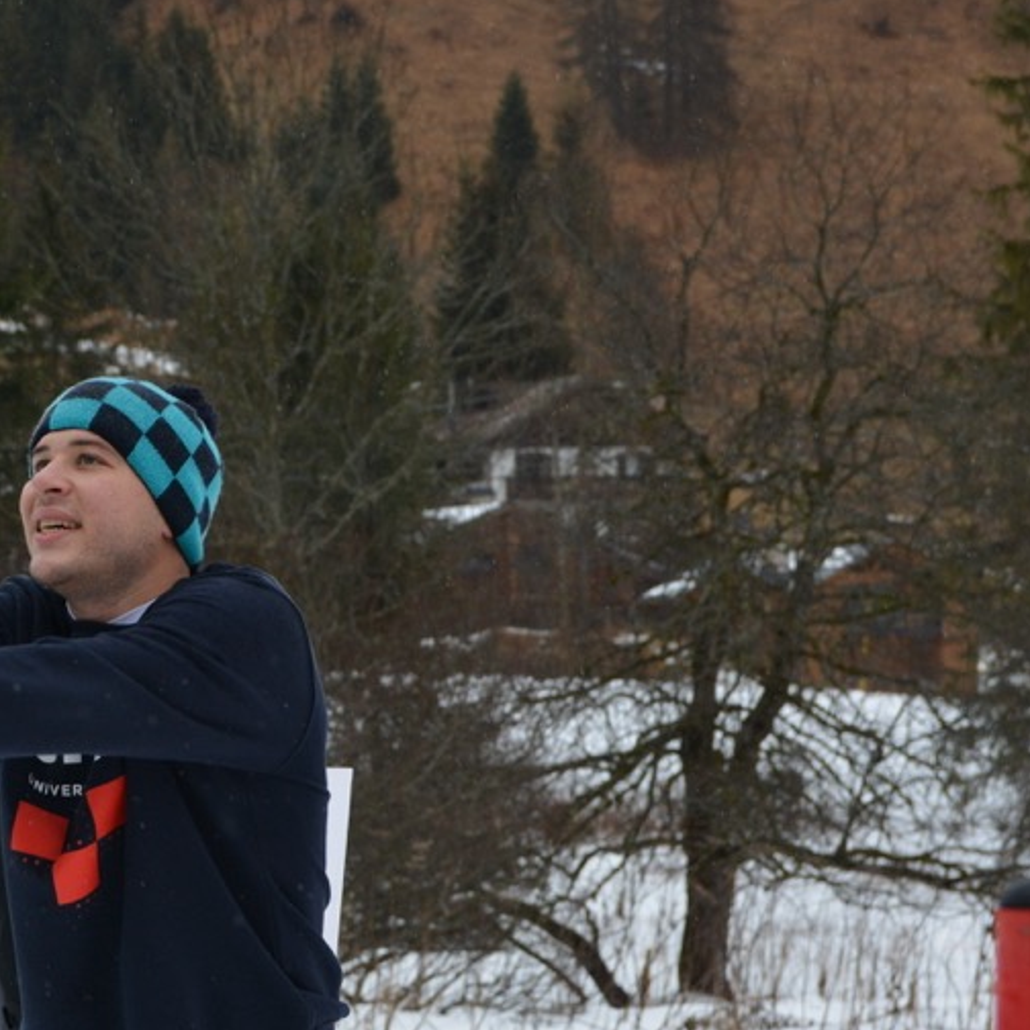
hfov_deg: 14.0
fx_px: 4141
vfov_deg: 14.1
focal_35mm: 123
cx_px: 94
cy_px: 761
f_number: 4
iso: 500
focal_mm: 38
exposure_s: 1/1000
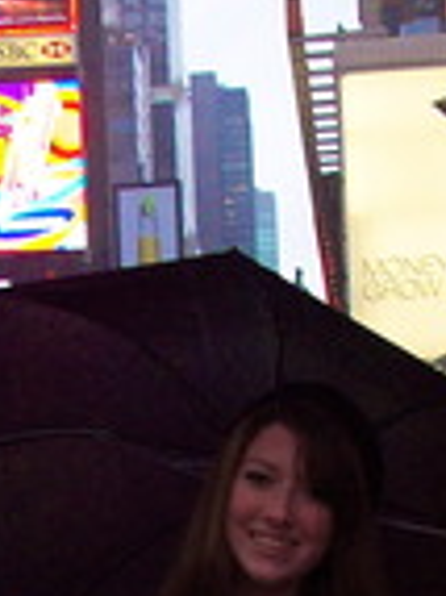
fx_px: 1961
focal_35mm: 114
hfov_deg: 12.8
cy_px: 679
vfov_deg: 16.7
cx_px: -29
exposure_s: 1/72.7
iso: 80
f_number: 2.8
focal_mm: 5.7
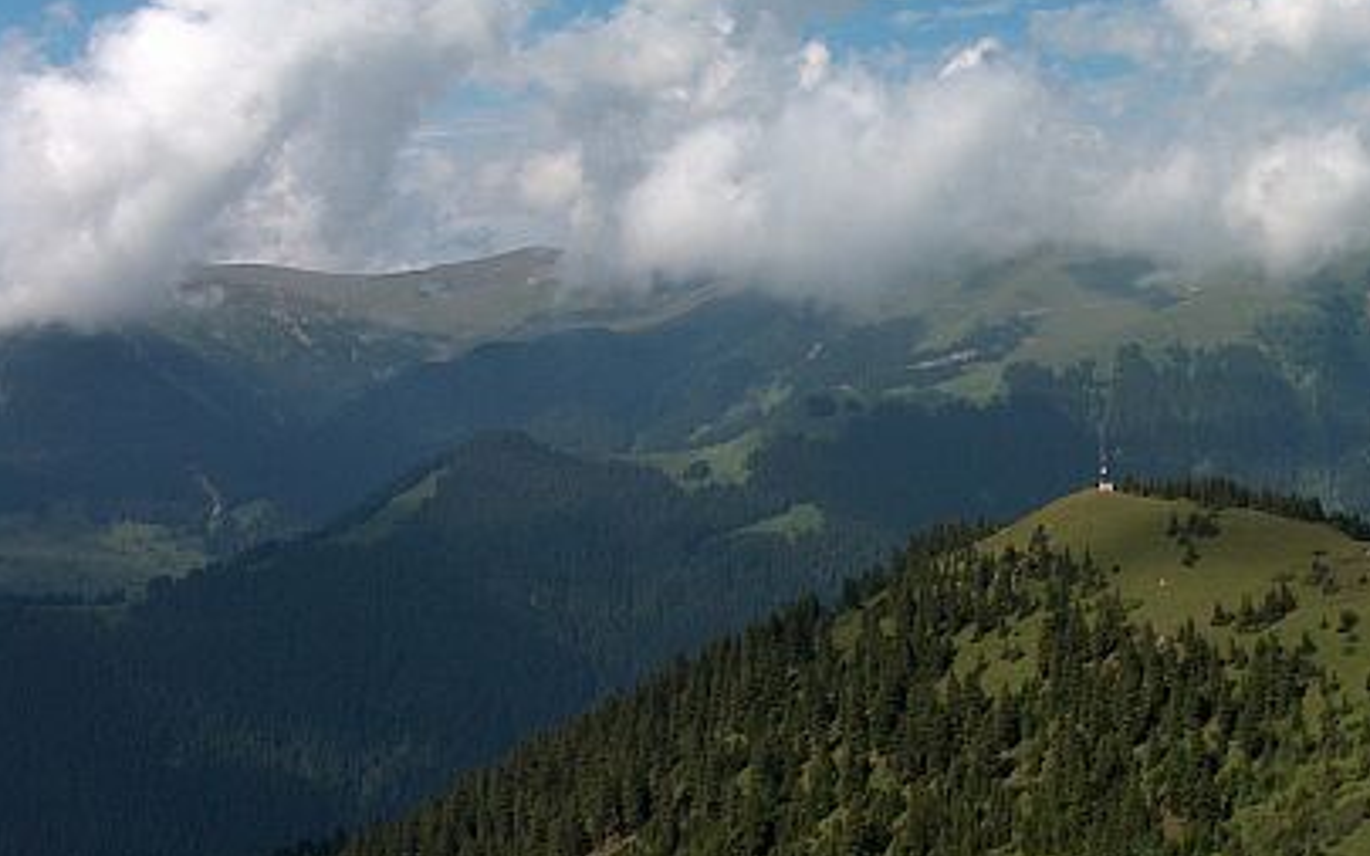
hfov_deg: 32.2
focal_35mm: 62
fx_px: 2315
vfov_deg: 20.9
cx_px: 1069
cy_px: 550
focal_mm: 7.6
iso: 100
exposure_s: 1/168
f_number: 11.3
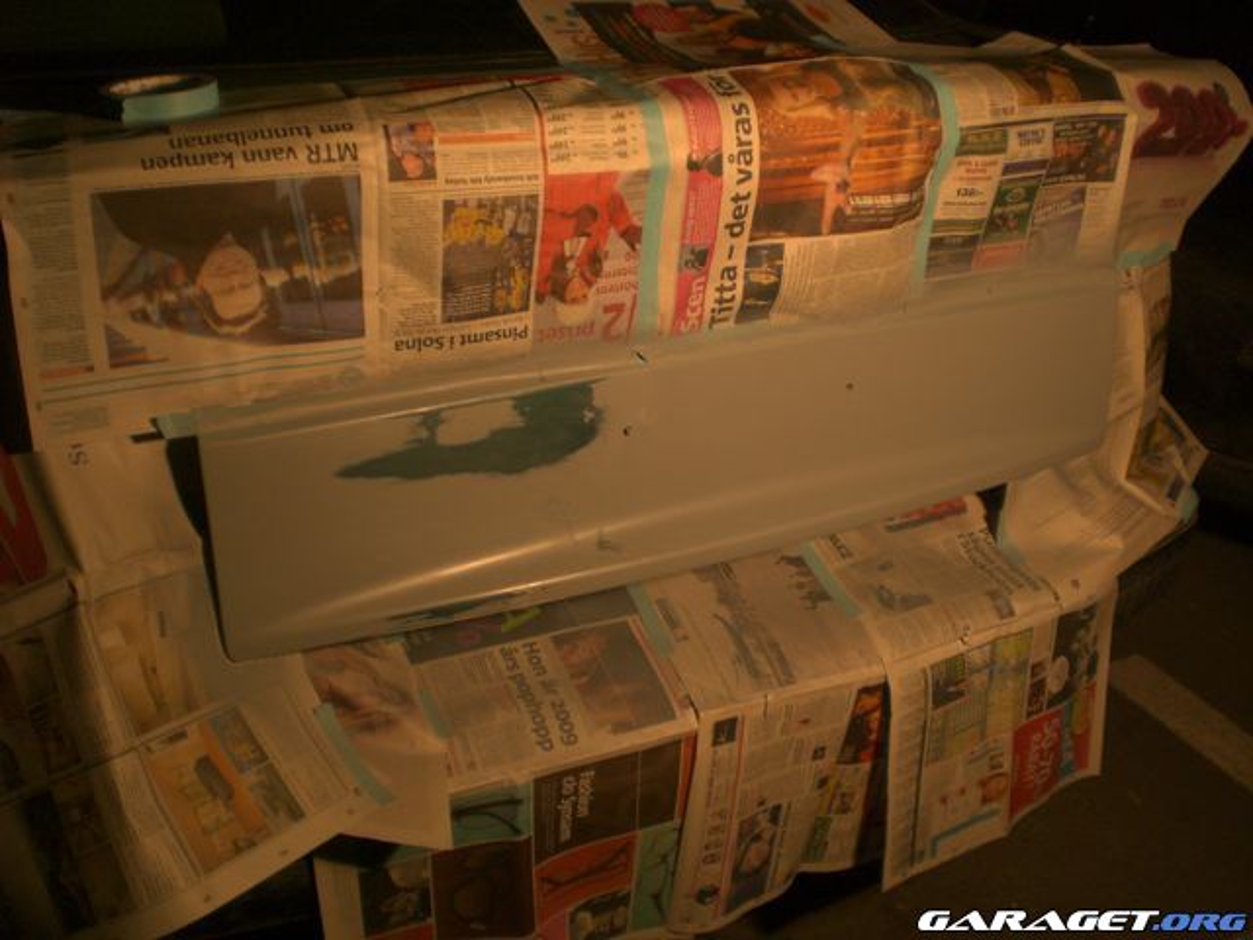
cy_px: 470
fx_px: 1375
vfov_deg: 37.7
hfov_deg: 49.0
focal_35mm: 38
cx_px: 626
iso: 100
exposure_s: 1/100
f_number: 3.1
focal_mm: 6.3
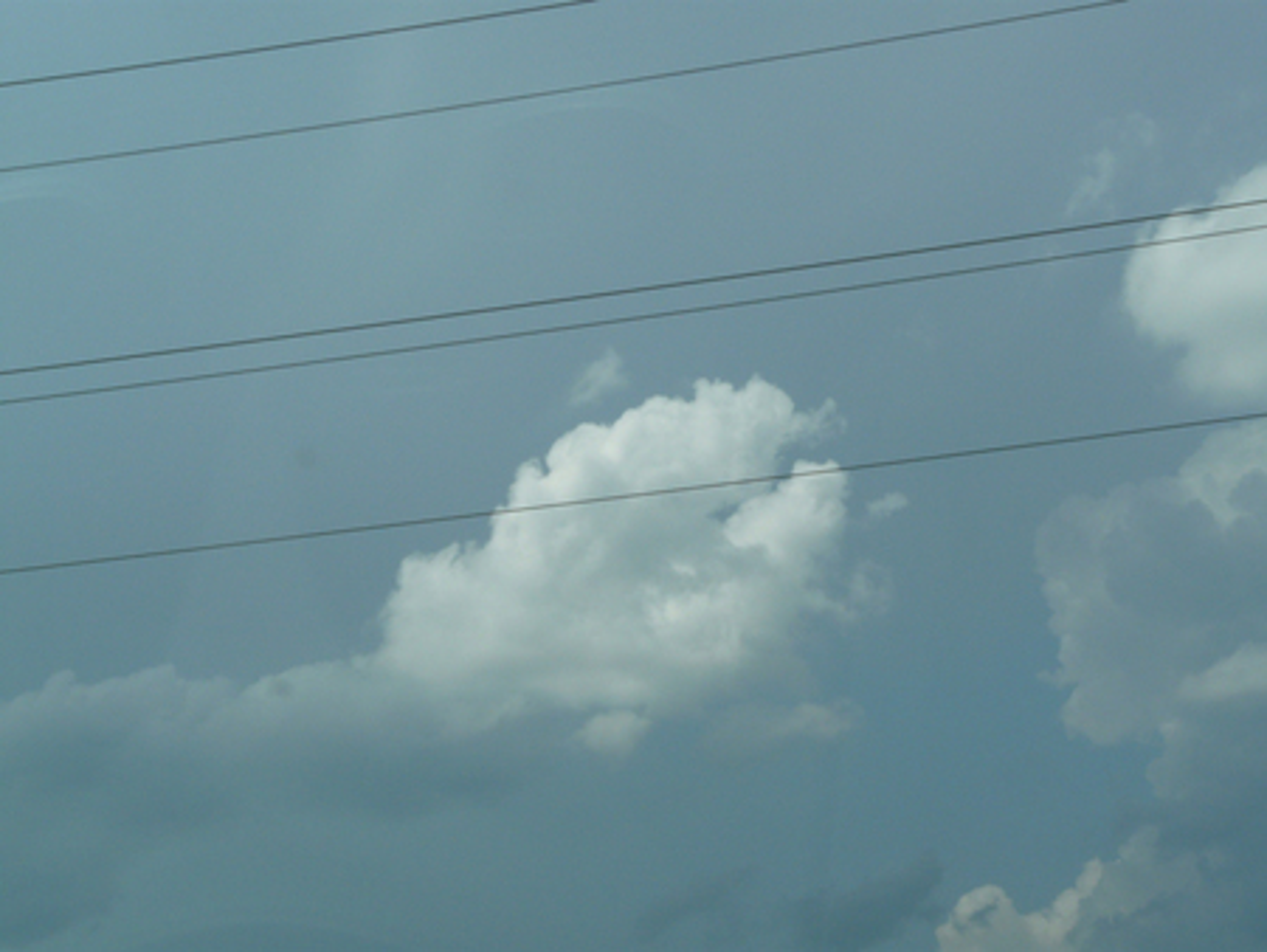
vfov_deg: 24.8
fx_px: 2161
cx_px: 634
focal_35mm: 59
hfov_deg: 32.7
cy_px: 476
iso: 100
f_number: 8
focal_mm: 9.8
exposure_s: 1/400
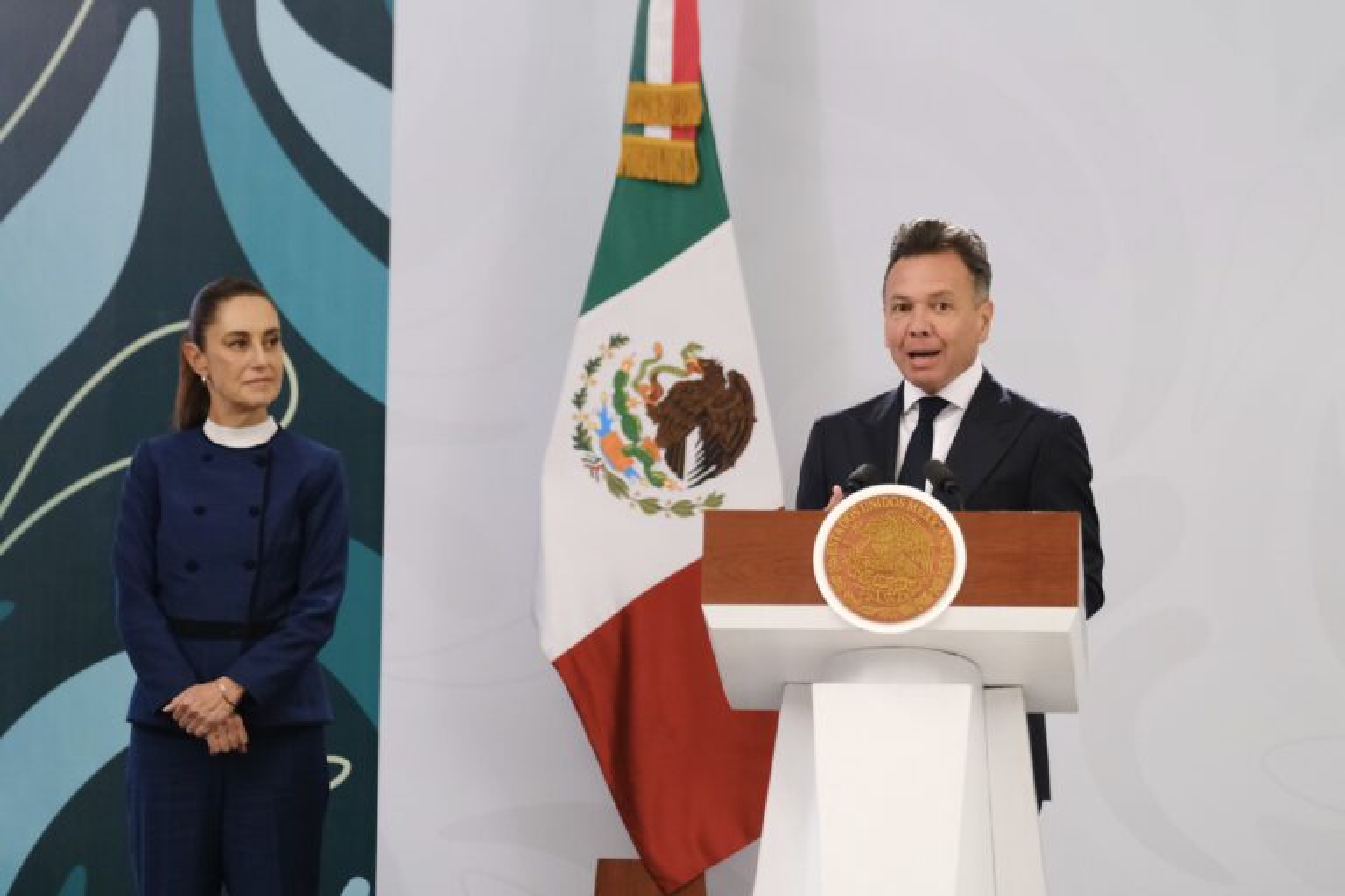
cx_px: 672
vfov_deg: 7.9
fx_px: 6463
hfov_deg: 11.9
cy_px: 448
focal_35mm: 173
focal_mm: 115
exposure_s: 1/400
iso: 2500
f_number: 2.8
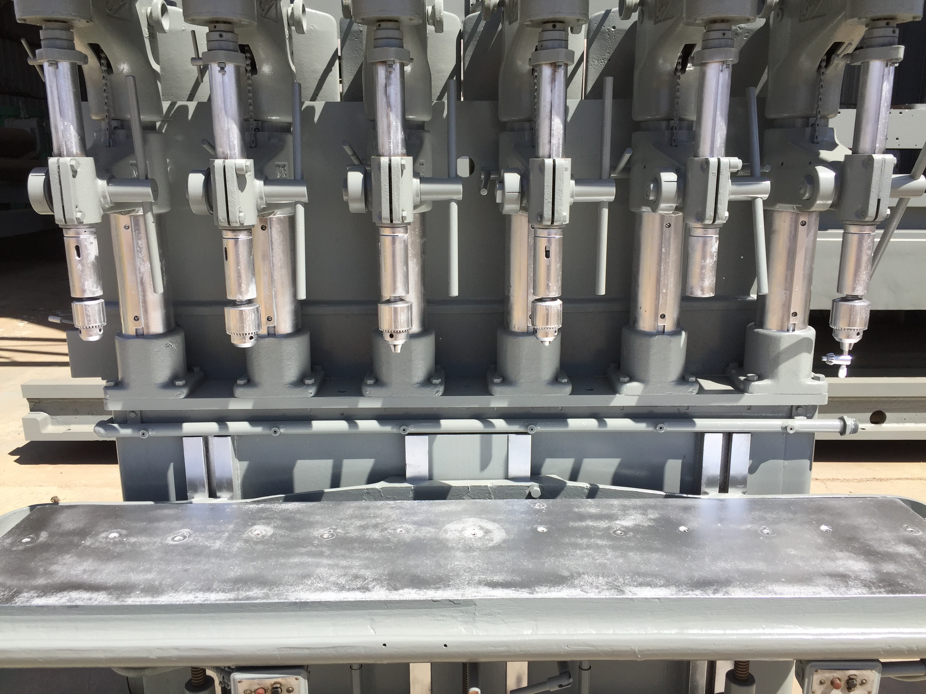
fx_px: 776
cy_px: 347
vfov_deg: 48.2
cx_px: 463
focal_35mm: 29
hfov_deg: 61.7
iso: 32
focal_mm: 4.15
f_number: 2.2
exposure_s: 1/1883
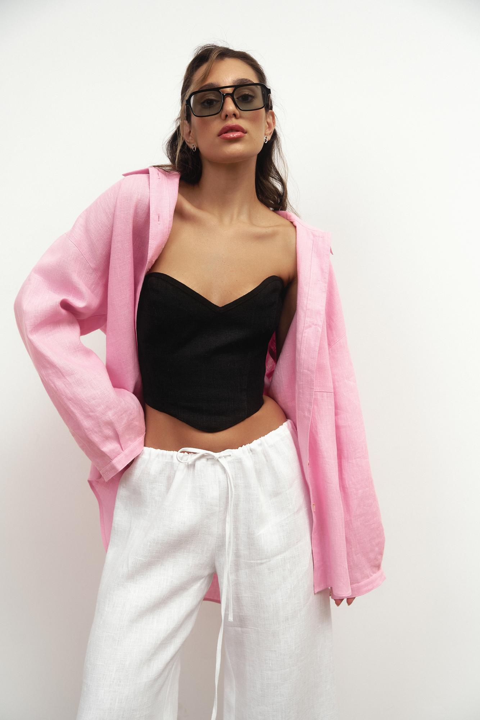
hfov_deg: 33.1
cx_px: 240
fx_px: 808
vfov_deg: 48.0
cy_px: 360
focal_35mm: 40
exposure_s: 1/125
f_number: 4
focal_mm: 40.4
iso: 50
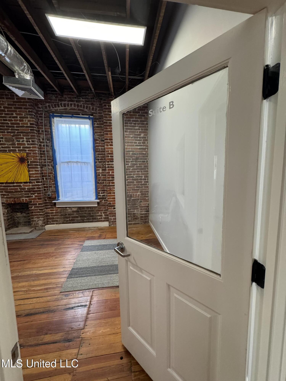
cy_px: 190
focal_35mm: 14
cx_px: 143
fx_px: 154
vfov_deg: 102.1
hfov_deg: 85.7
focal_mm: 2.22
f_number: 2.2
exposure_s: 1/120
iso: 320
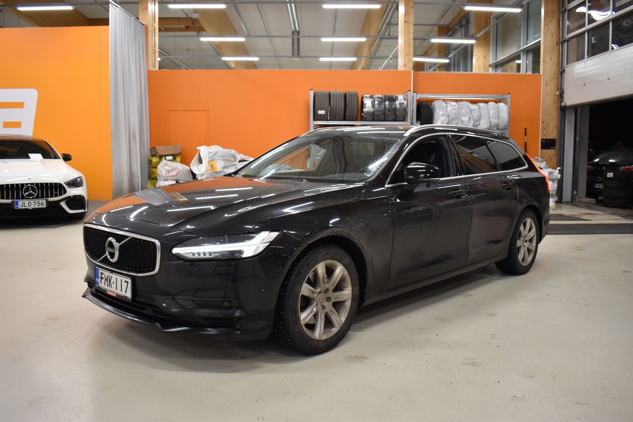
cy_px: 211
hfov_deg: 59.5
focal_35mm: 32
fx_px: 554
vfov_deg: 41.7
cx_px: 316
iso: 560
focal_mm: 21
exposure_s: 1/60
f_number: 4
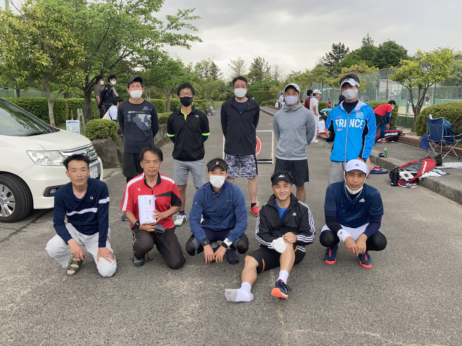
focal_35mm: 28
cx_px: 231
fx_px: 374
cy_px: 173
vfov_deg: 49.7
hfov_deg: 63.4
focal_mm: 3.99
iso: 20
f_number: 1.8
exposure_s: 1/171
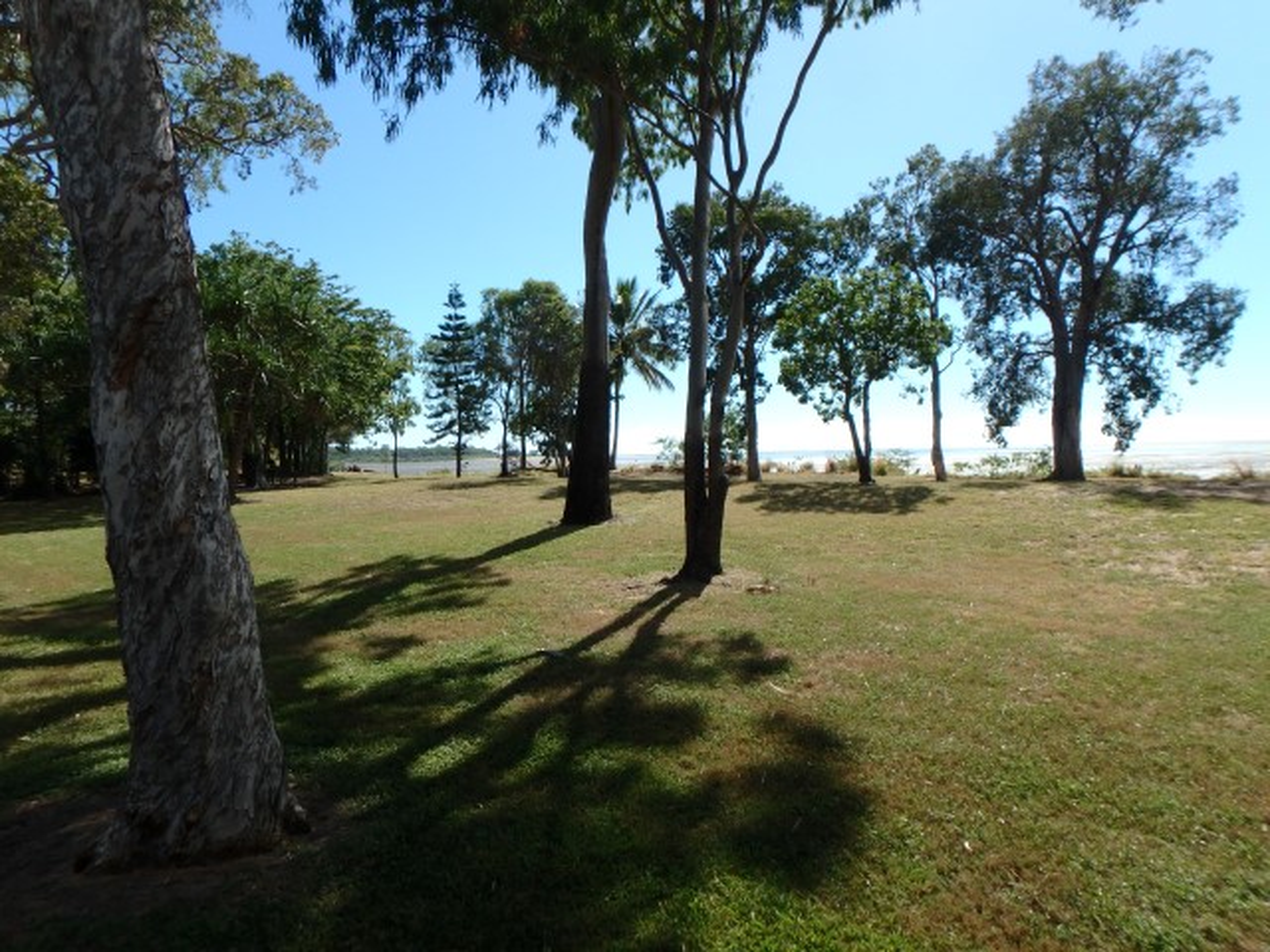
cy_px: 476
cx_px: 635
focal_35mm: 21
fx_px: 770
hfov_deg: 79.0
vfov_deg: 63.4
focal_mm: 3.7
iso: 125
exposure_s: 1/400
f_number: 6
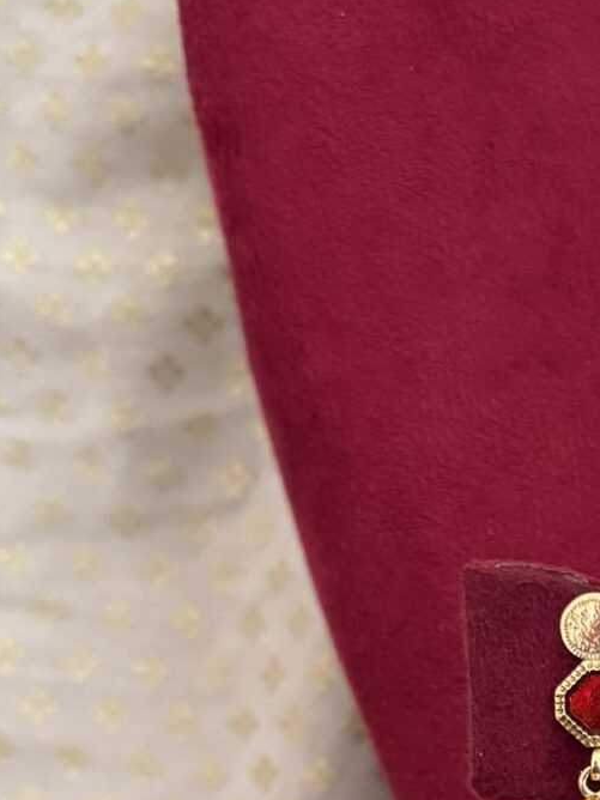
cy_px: 983
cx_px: 974
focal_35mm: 92
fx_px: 2126
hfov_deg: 14.6
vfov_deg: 19.9
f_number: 1.78
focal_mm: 6.76
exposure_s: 1/44
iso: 800
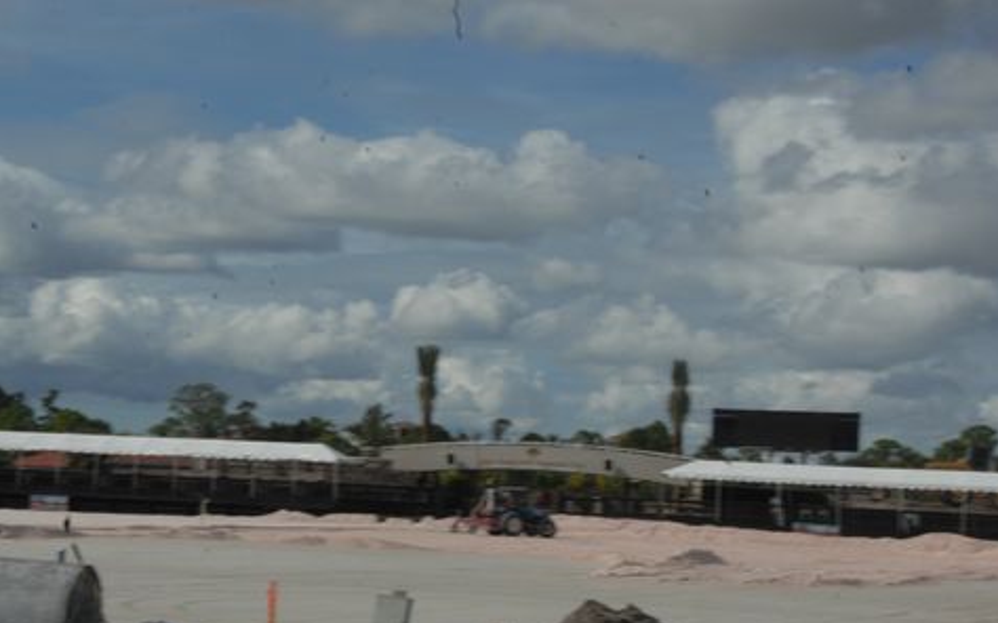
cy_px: 409
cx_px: 335
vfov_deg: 13.2
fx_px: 2692
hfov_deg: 20.9
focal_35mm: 99
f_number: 24
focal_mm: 48
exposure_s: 1/125
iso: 200
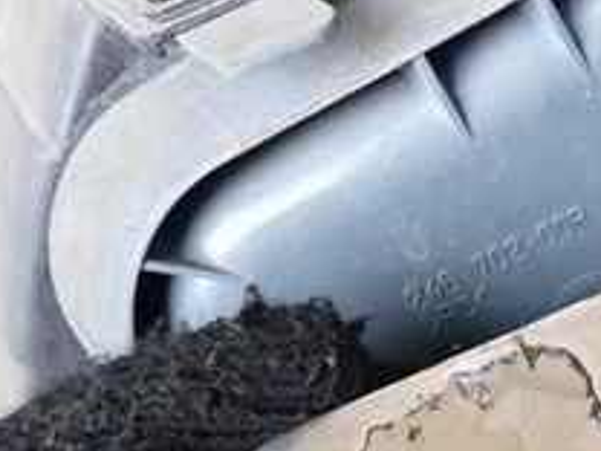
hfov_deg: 22.9
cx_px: 852
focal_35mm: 72
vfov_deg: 20.2
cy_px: 370
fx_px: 1250
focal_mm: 4.5
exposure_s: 1/30
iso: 250
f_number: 2
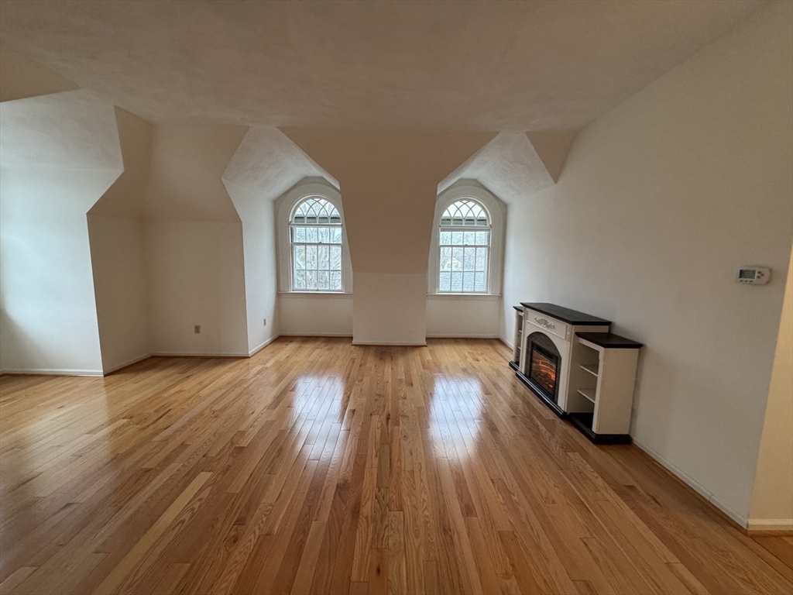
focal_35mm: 14
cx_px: 396
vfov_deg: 85.7
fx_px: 321
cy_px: 298
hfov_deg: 102.1
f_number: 2.2
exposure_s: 1/120
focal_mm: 2.22
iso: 320
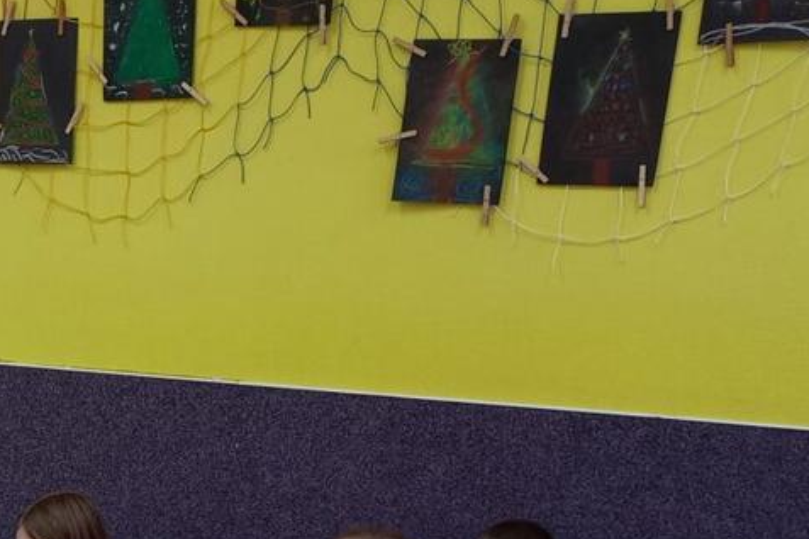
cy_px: 705
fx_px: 1640
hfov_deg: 25.8
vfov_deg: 17.5
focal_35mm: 73
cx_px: -64
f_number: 1.8
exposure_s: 1/50
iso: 250
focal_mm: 4.65
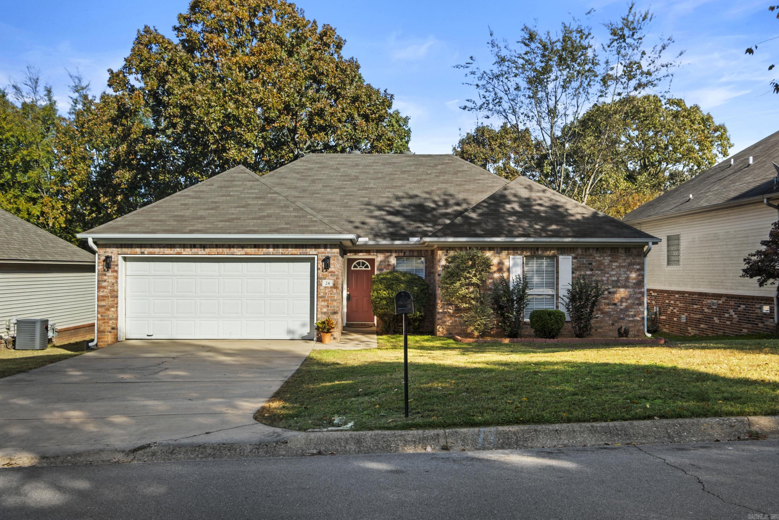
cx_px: 390
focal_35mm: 33
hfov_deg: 57.2
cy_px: 260
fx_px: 714
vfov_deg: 40.0
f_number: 8
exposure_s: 1/80
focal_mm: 21.9
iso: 400
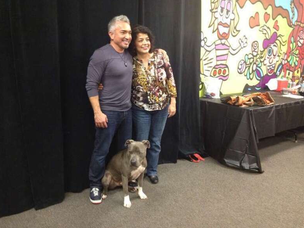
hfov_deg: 51.4
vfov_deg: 39.6
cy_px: 116
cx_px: 148
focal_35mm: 36
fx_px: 316
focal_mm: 4.28
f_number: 2.4
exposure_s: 1/20
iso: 400
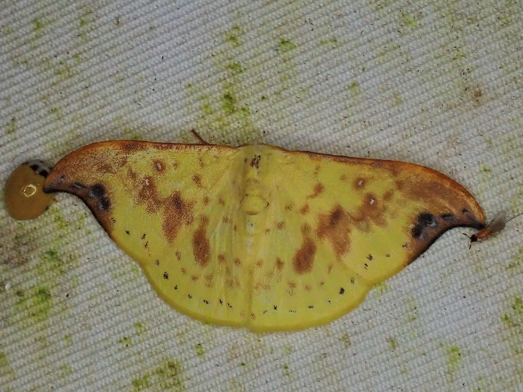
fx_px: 1511
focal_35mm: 100
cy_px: 196
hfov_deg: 19.6
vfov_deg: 14.8
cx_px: 262
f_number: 6.3
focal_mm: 18
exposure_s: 1/200
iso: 250
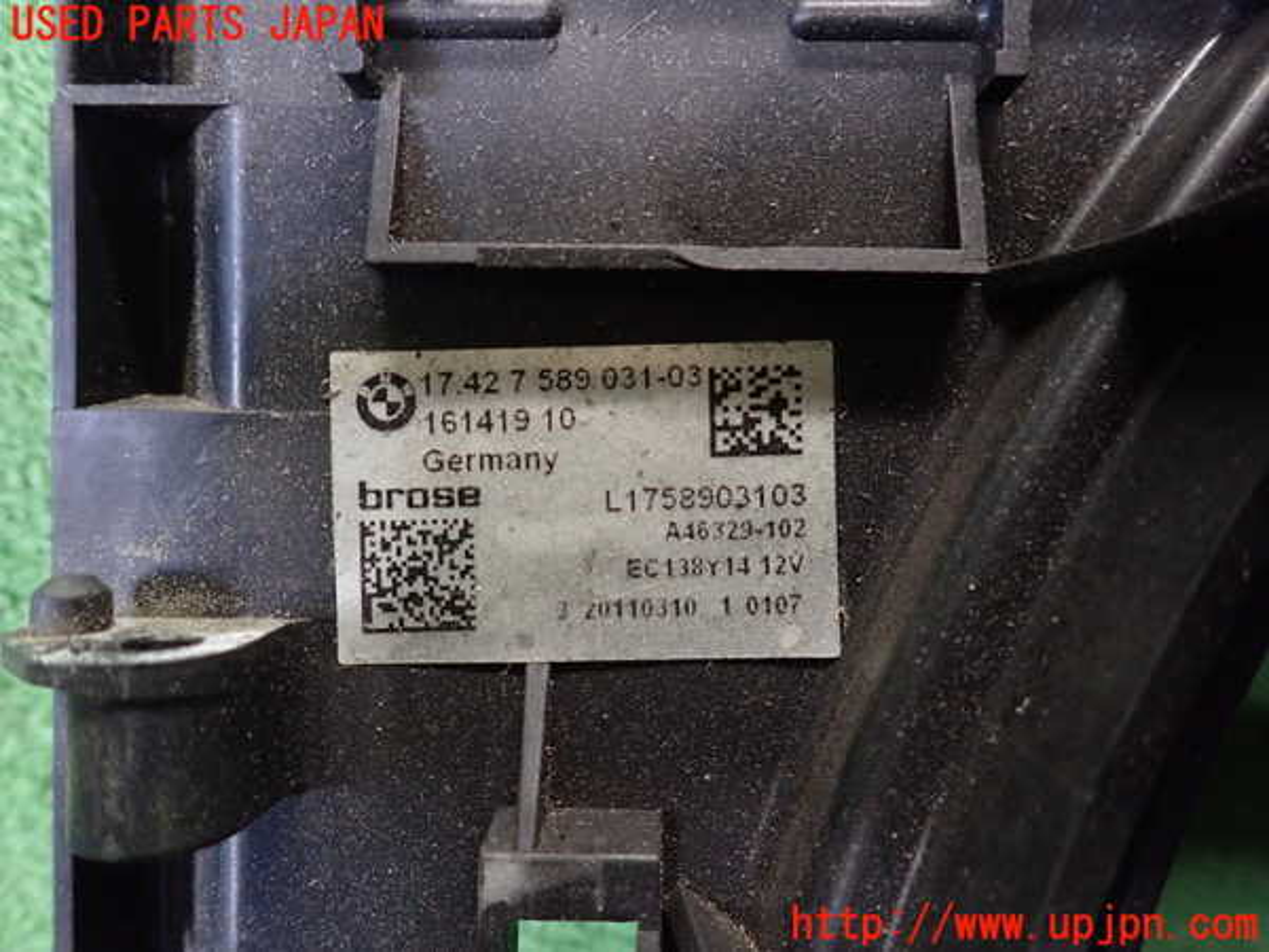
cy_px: 476
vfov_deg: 54.9
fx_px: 916
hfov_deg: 69.4
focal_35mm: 25
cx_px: 634
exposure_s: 1/30
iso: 800
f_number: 2
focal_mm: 4.5
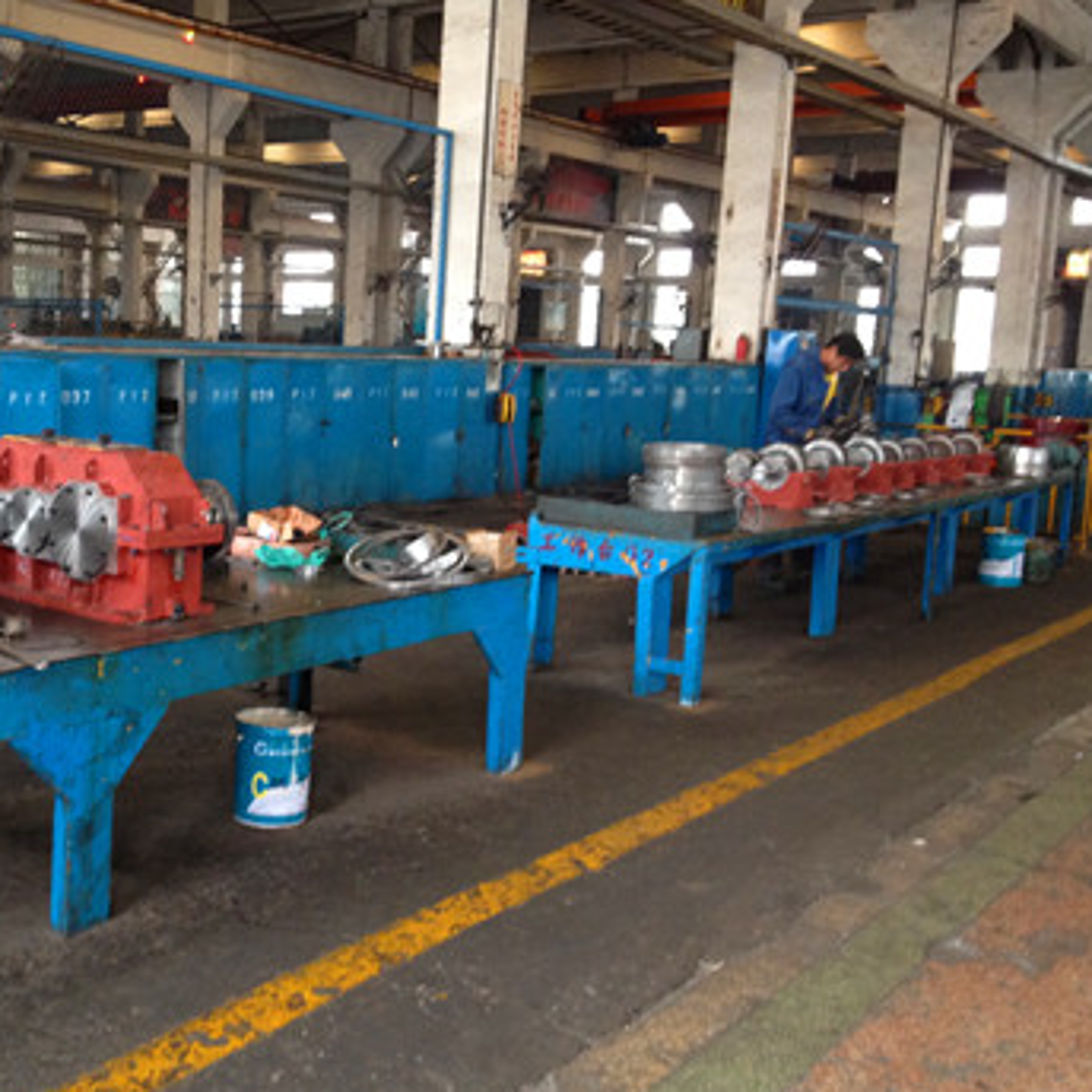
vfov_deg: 37.5
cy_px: 560
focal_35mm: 45
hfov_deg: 37.0
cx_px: 327
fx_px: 1606
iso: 160
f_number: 2.4
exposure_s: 1/20
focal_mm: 4.28
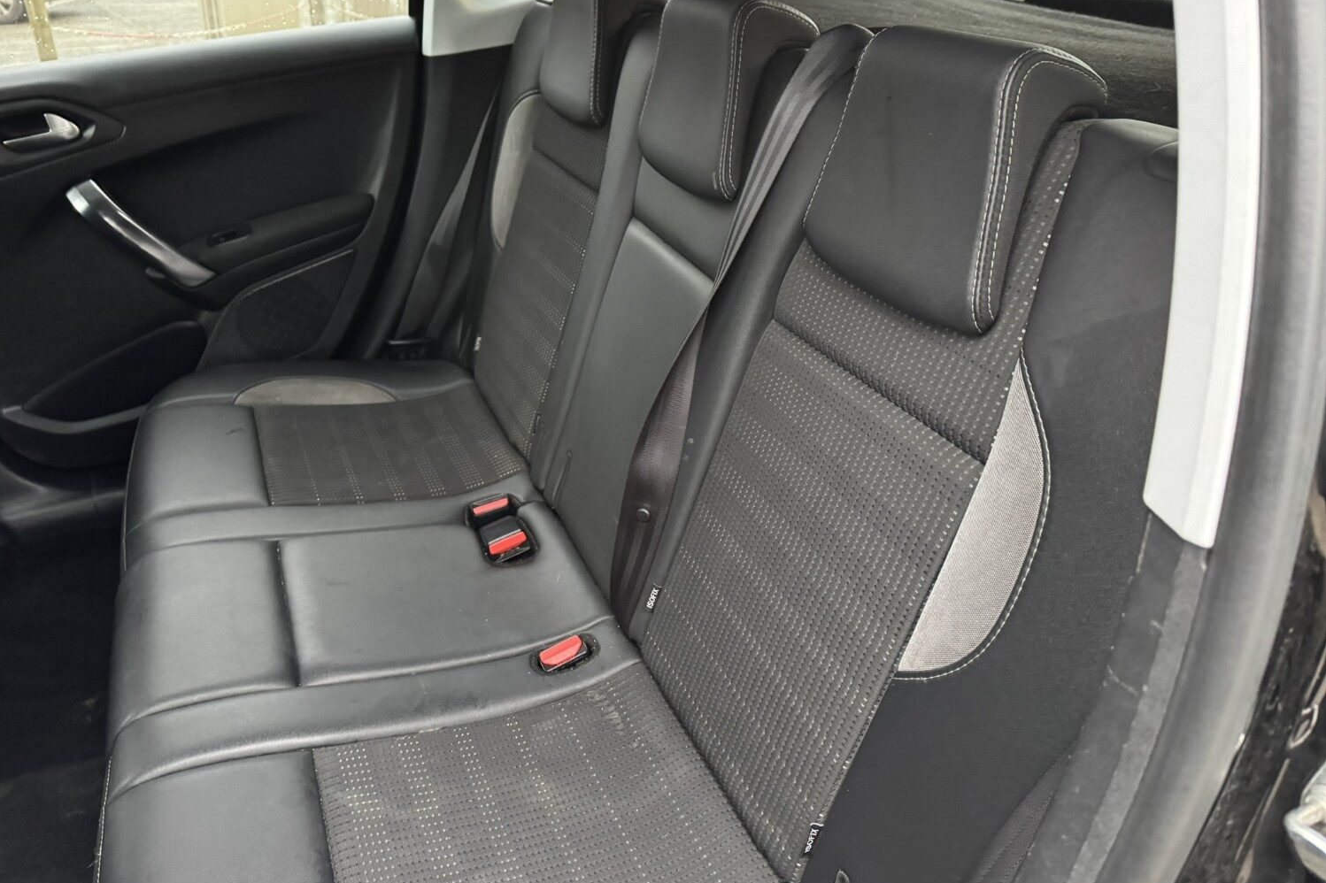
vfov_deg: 51.3
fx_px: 921
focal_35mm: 25
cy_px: 424
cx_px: 663
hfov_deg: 71.5
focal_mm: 6.76
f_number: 1.78
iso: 1000
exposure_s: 1/33
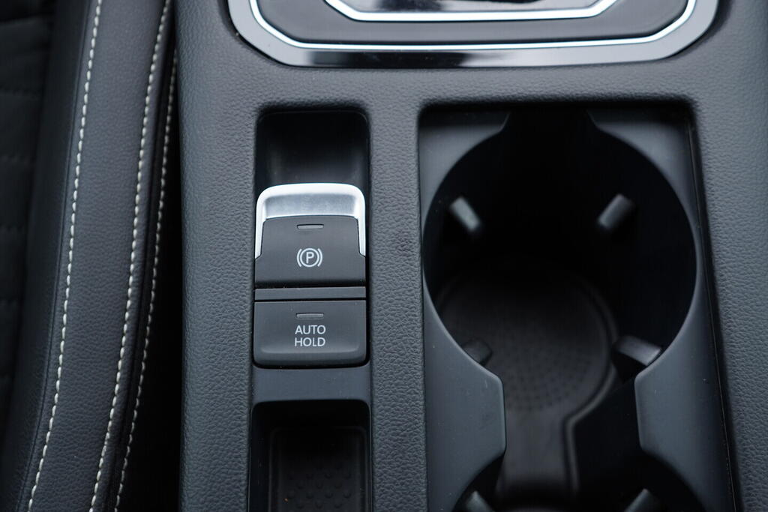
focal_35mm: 36
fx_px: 768
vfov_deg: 36.9
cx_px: 384
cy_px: 256
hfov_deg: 53.1
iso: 200
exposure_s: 1/40
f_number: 2.8
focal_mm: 24
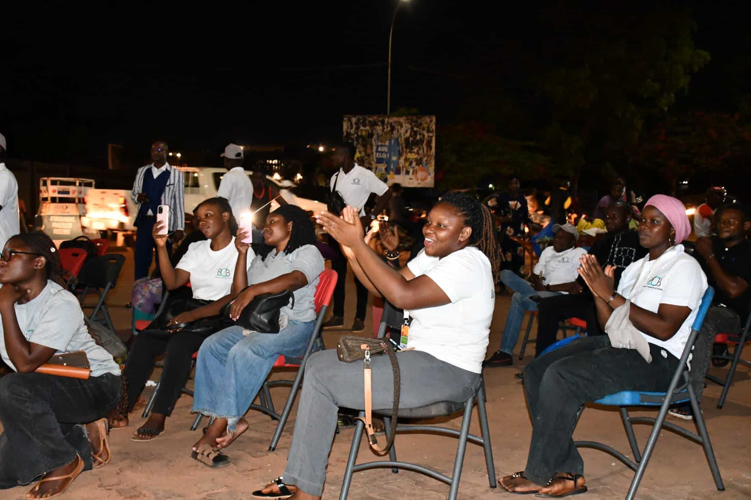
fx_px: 834
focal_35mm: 40
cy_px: 250
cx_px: 376
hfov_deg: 48.5
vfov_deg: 33.4
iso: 6400
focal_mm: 27
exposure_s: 1/60
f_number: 4
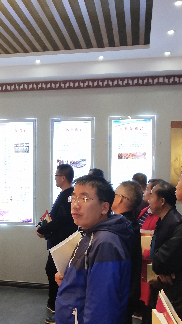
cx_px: 43
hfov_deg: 23.2
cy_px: 185
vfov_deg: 40.5
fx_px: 438
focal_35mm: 51
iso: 393
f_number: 1.8
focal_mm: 3.95
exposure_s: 1/50
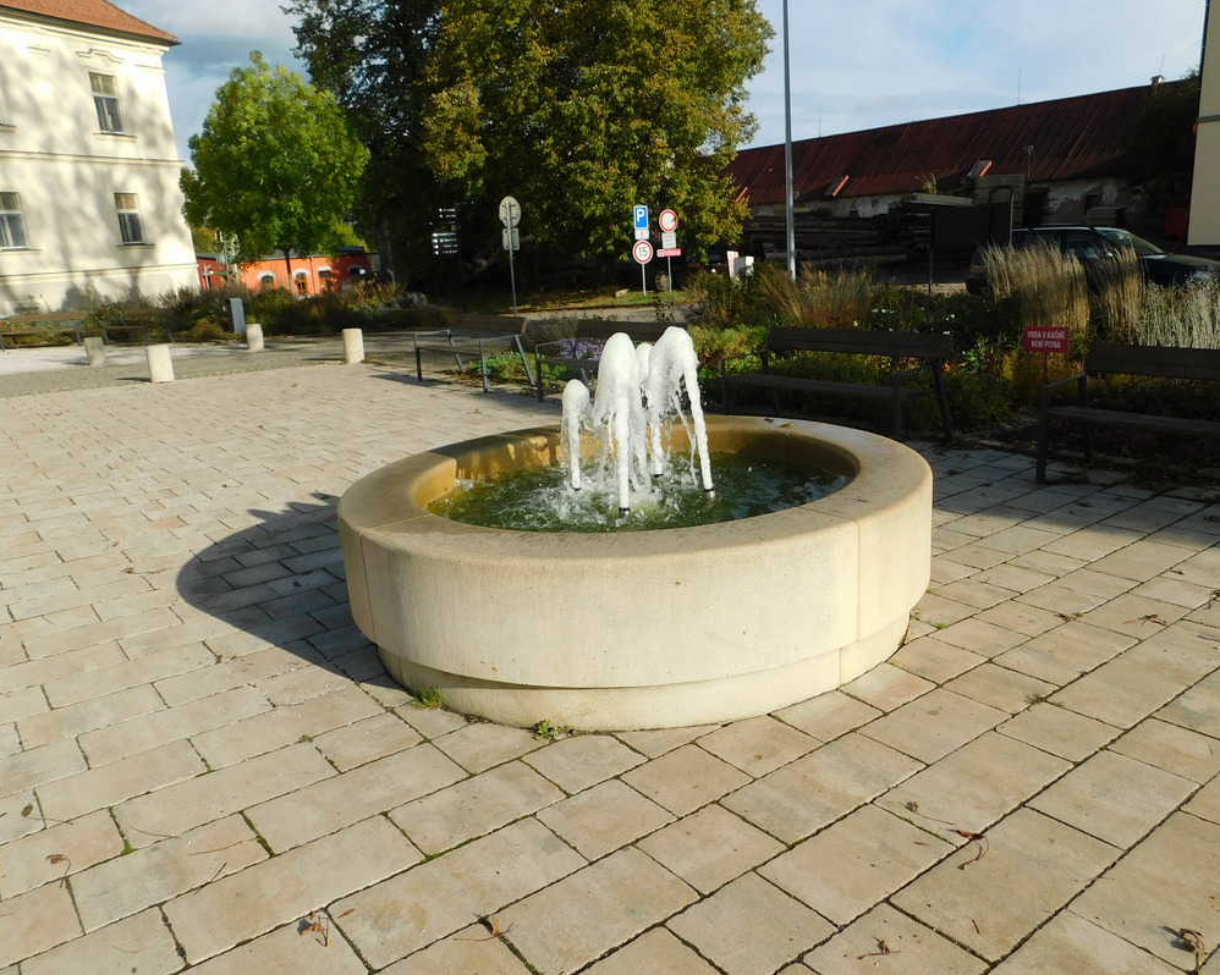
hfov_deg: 64.0
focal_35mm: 27
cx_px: 666
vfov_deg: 53.1
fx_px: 975
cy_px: 509
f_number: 6
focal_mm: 4
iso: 125
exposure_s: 1/500
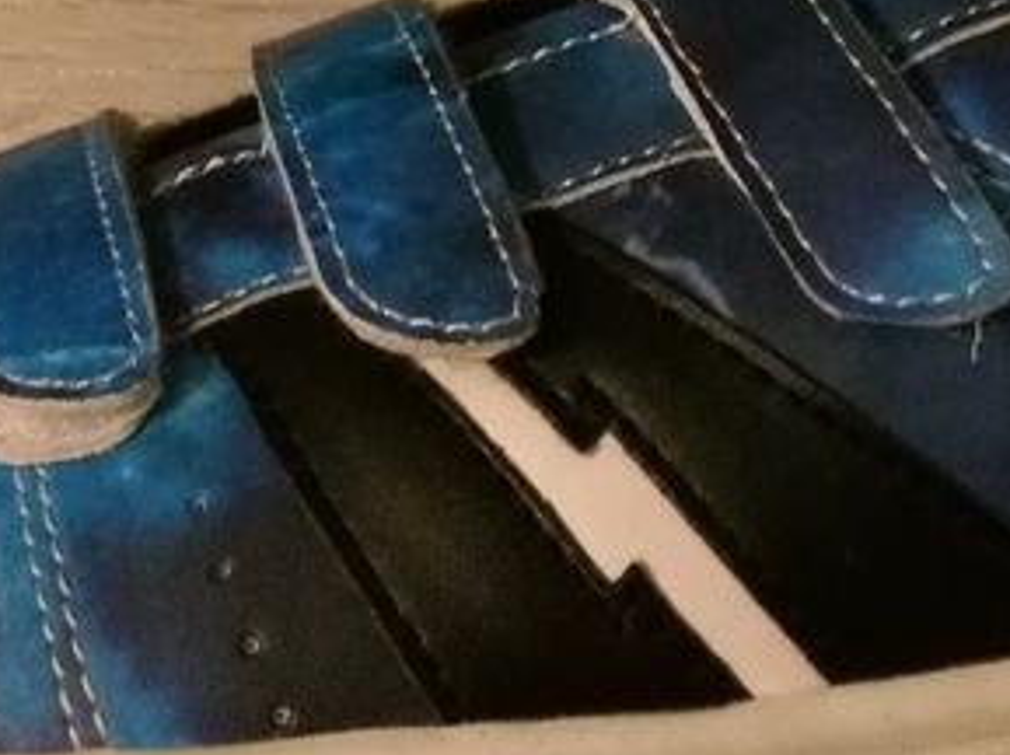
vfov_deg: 14.7
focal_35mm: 97
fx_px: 2827
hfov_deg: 20.2
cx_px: 664
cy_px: -157
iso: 1130
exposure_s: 1/14
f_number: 2
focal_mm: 2.96
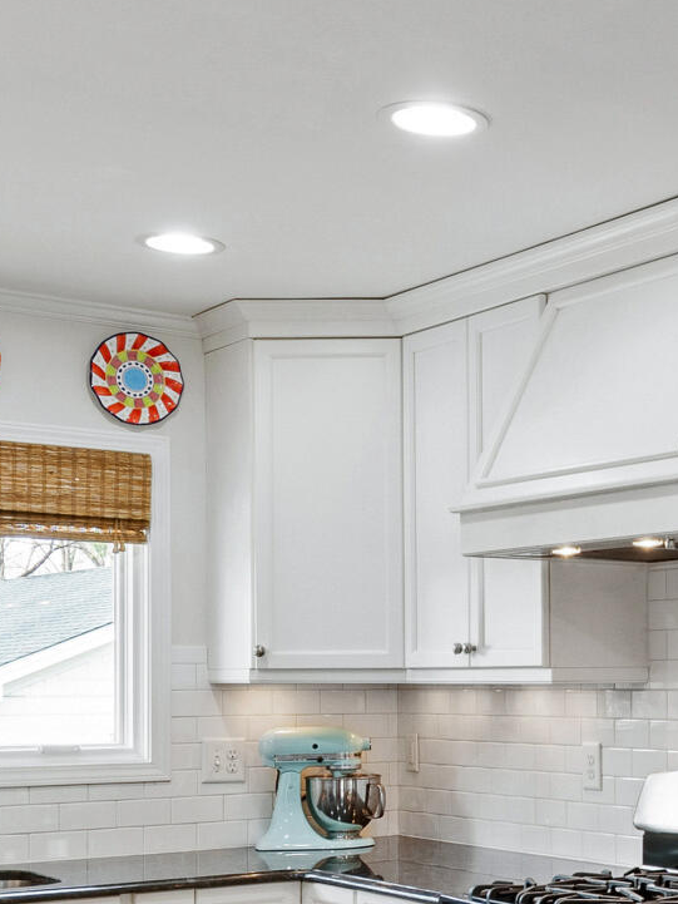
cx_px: 798
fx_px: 1566
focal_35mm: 60
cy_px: 623
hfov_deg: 22.6
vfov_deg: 31.8
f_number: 8
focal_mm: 10
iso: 100
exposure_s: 1/4
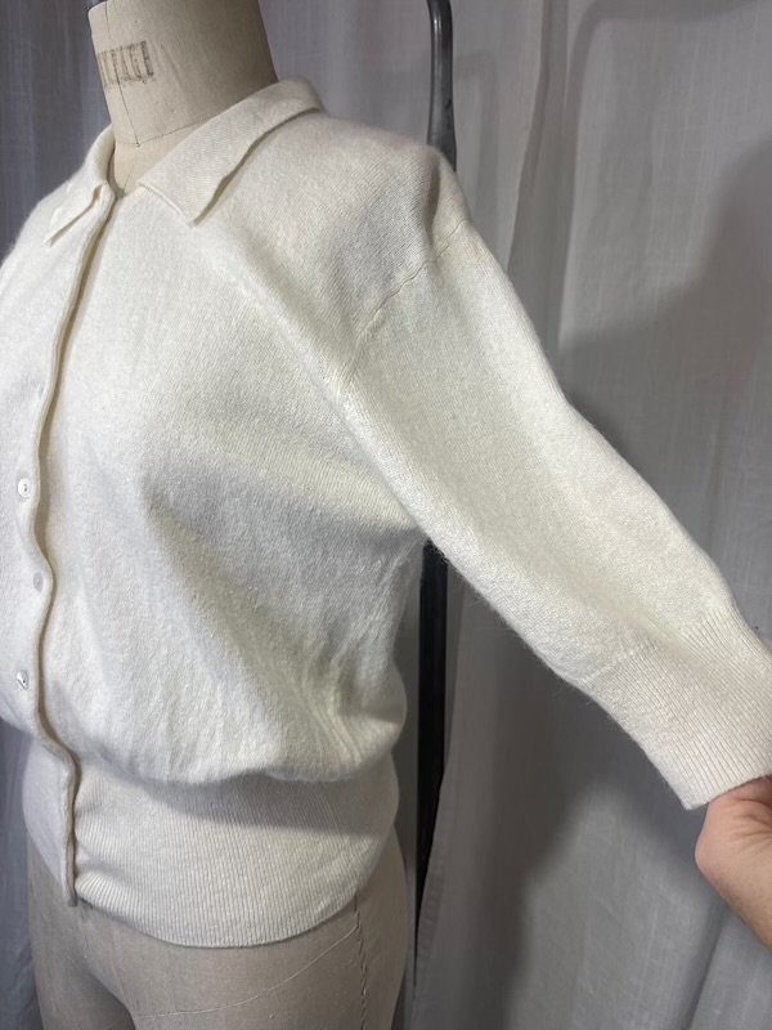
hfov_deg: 54.9
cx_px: 386
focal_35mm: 25
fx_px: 743
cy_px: 515
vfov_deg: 69.4
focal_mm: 5.1
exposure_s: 1/592
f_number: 1.6
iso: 32
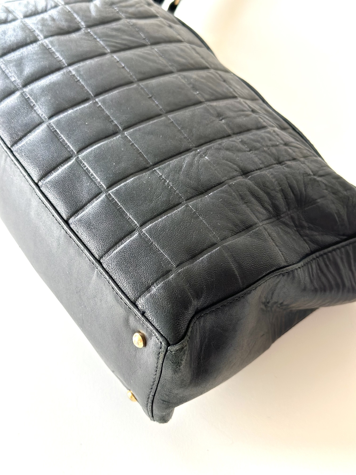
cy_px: 238
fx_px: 658
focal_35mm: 48
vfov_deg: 39.7
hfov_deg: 30.3
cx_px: 178
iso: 160
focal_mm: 6.86
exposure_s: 1/100
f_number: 1.78
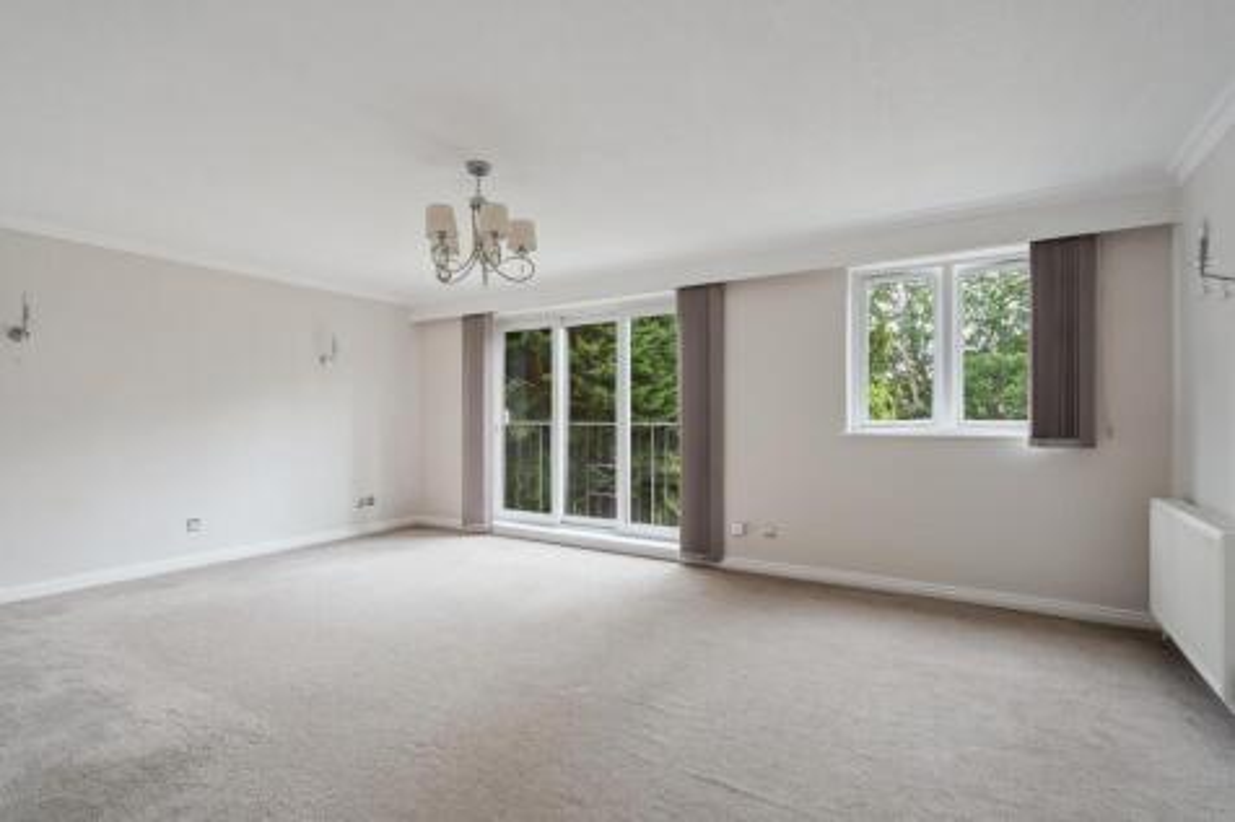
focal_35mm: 16
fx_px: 549
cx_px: 618
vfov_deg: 73.7
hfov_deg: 96.8
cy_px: 411
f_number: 5.6
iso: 640
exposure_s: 1/30
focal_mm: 16
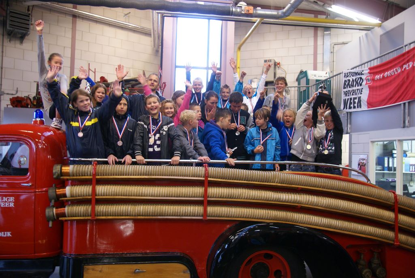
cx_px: 208
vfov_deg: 43.7
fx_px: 346
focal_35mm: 30
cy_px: 139
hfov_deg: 61.9
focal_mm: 20
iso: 400
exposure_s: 1/15
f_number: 4
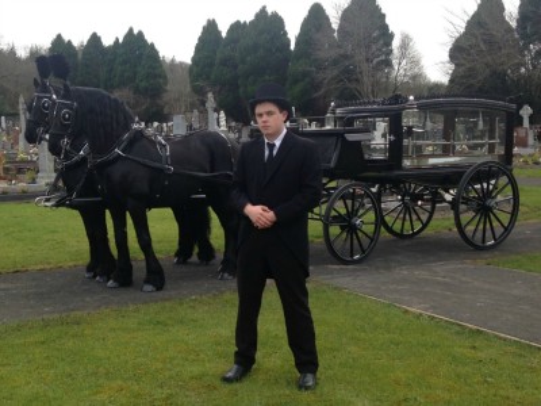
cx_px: 270
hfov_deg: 55.4
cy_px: 203
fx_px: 516
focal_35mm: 33
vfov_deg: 42.9
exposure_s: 1/281
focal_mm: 4.12
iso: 50
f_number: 2.4
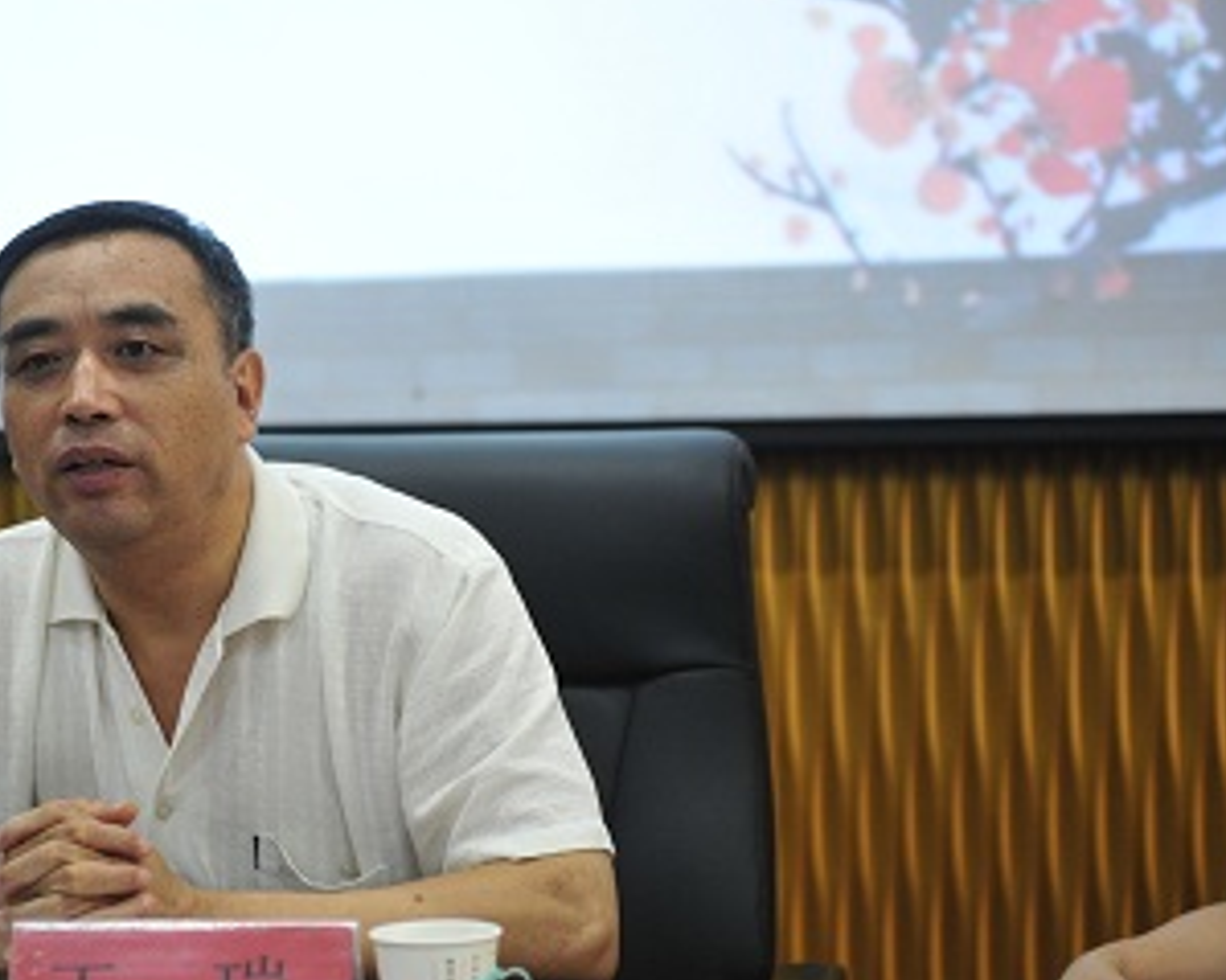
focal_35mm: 103
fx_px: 3736
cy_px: 513
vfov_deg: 14.9
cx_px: 338
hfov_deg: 18.5
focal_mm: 70
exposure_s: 1/40
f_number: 3.2
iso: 1600
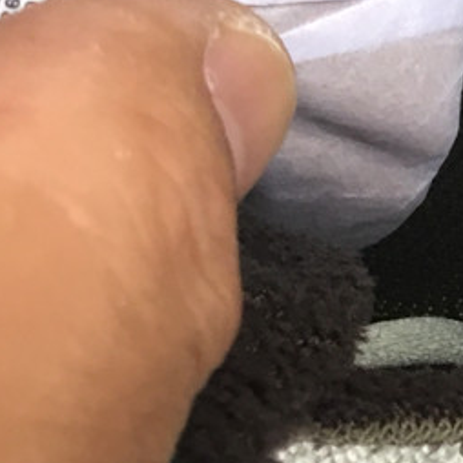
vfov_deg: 17.9
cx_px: 797
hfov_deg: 15.7
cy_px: 187
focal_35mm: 97
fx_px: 1468
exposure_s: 1/33
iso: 50
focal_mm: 3.3
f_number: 2.4
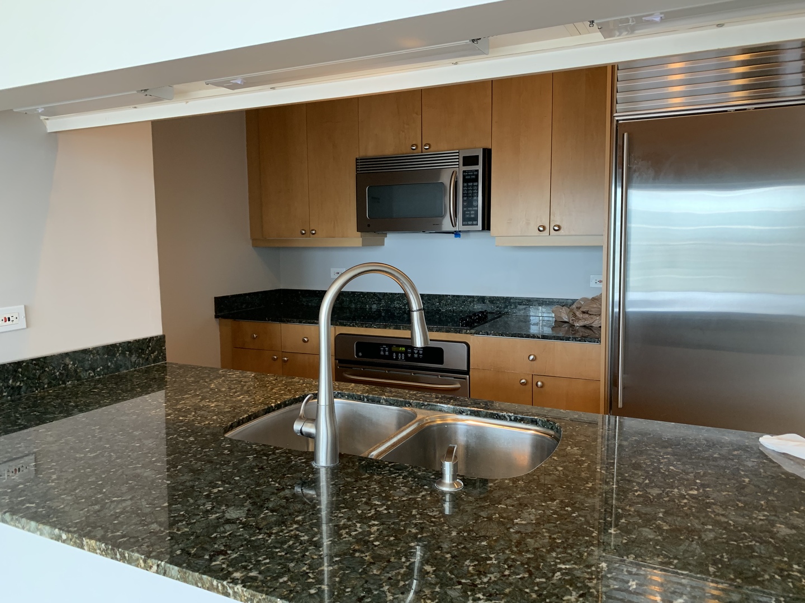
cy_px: 302
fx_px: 605
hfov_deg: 67.3
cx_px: 402
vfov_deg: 53.1
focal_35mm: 26
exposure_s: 1/60
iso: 125
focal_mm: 4.25
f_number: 1.8
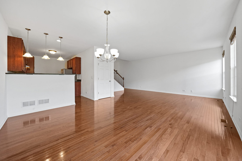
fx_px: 87
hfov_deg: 108.3
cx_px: 121
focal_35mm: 13
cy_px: 80
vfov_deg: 85.4
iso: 2000
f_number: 9
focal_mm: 13
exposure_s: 1/50
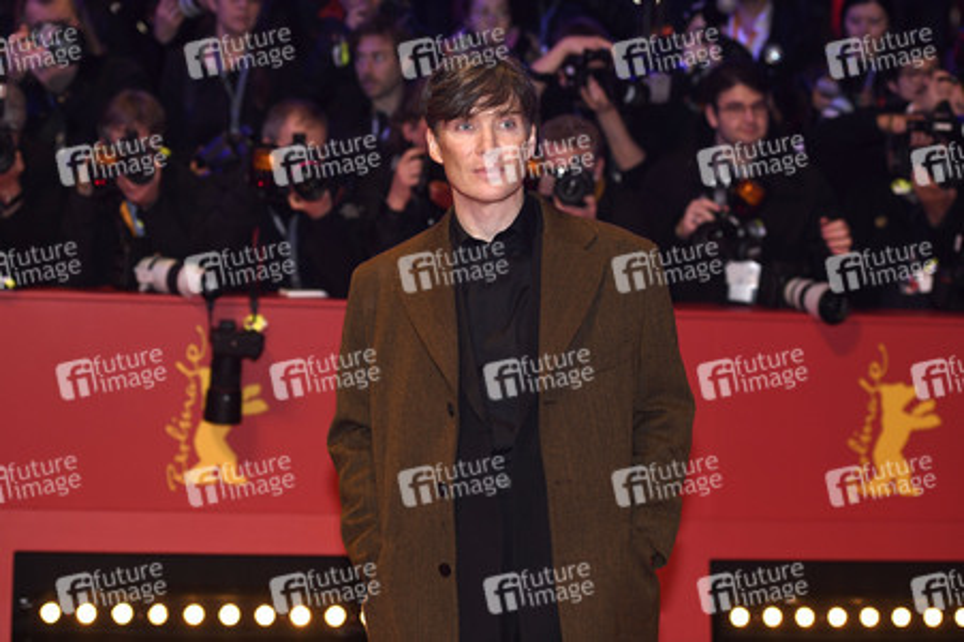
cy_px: 321
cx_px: 482
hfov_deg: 28.9
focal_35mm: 70
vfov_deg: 19.4
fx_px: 1873
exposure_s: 1/640
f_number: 3.5
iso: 800
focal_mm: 70
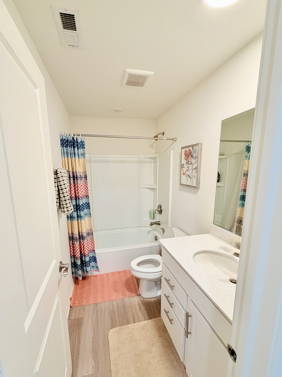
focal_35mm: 15
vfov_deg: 98.1
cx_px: 134
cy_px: 200
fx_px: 163
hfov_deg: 81.7
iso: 250
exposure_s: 1/120
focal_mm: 2.22
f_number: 2.2
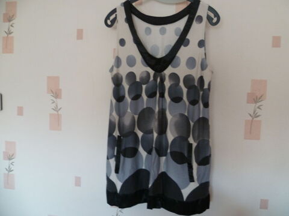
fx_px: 234
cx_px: 144
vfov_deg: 49.7
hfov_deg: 63.4
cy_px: 108
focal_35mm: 28
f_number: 2.8
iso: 320
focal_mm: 5
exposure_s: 1/30
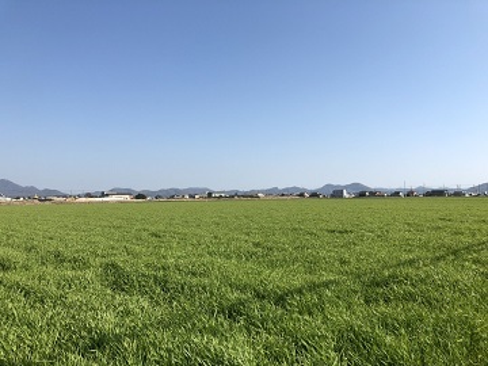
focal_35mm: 28
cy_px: 183
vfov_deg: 49.7
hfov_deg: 63.4
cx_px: 244
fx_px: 395
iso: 20
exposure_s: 1/2433
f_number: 1.8
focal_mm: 3.99
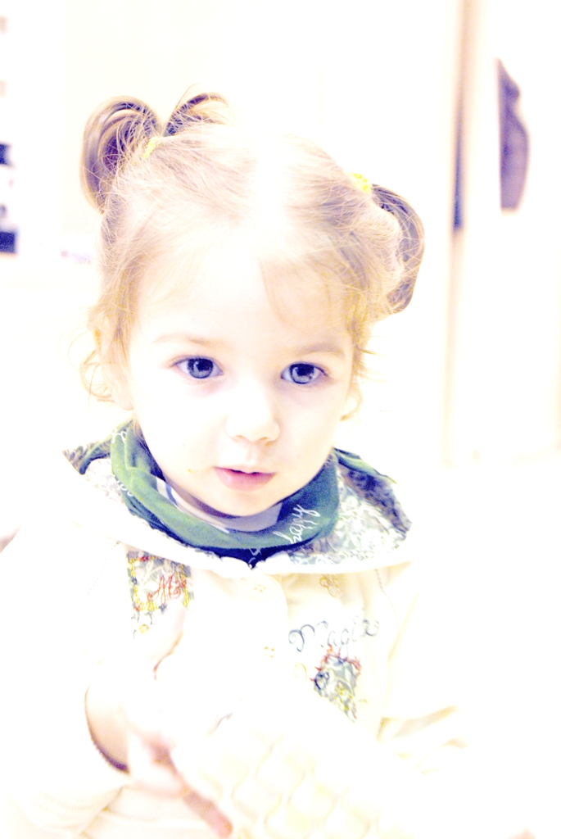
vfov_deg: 33.4
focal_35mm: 60
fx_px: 1399
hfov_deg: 22.7
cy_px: 420
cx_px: 280
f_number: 4.2
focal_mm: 40
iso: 320
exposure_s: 1/50
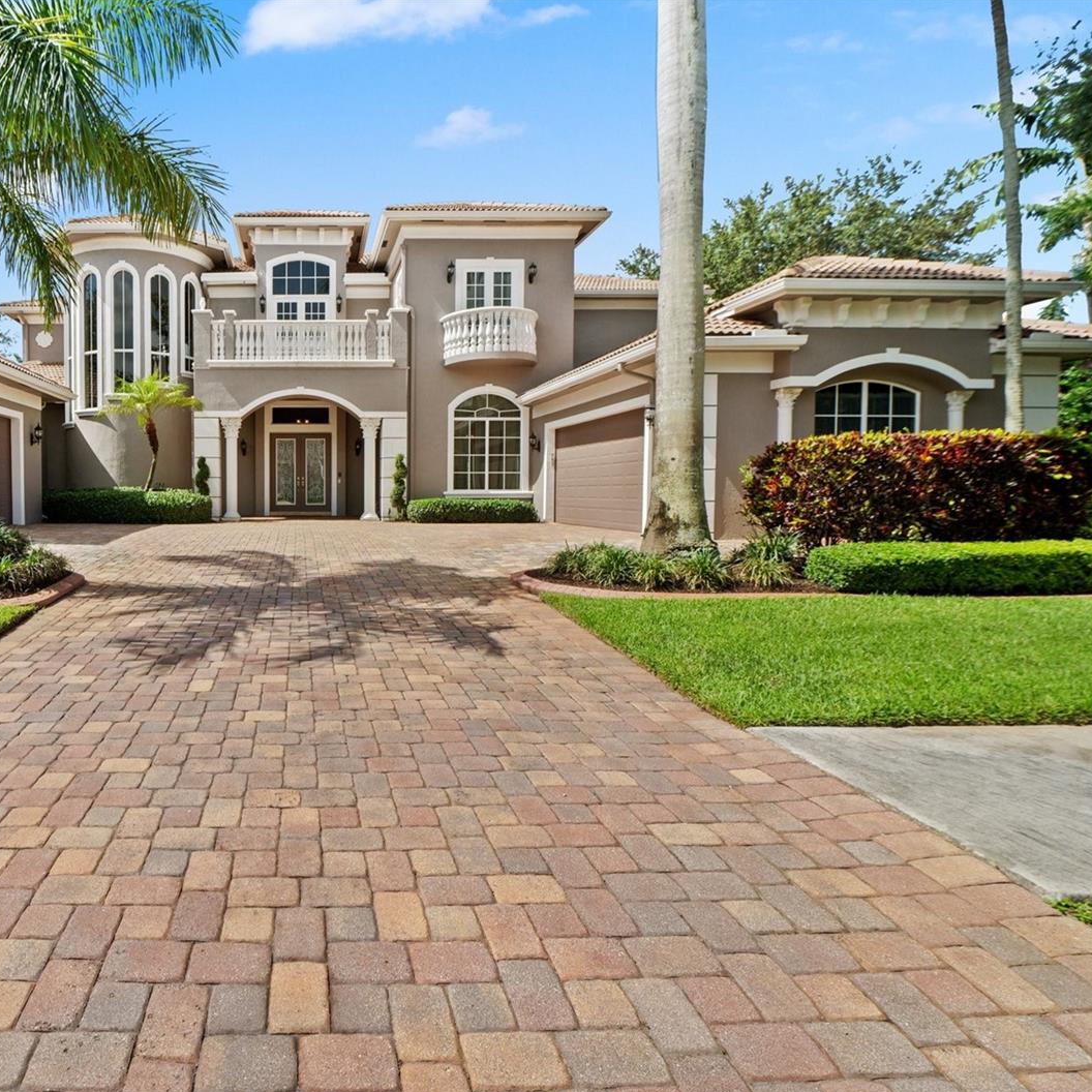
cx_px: 291
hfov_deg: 75.6
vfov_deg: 80.7
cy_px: 547
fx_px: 642
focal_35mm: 18
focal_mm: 14
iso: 200
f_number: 8
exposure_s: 1/640
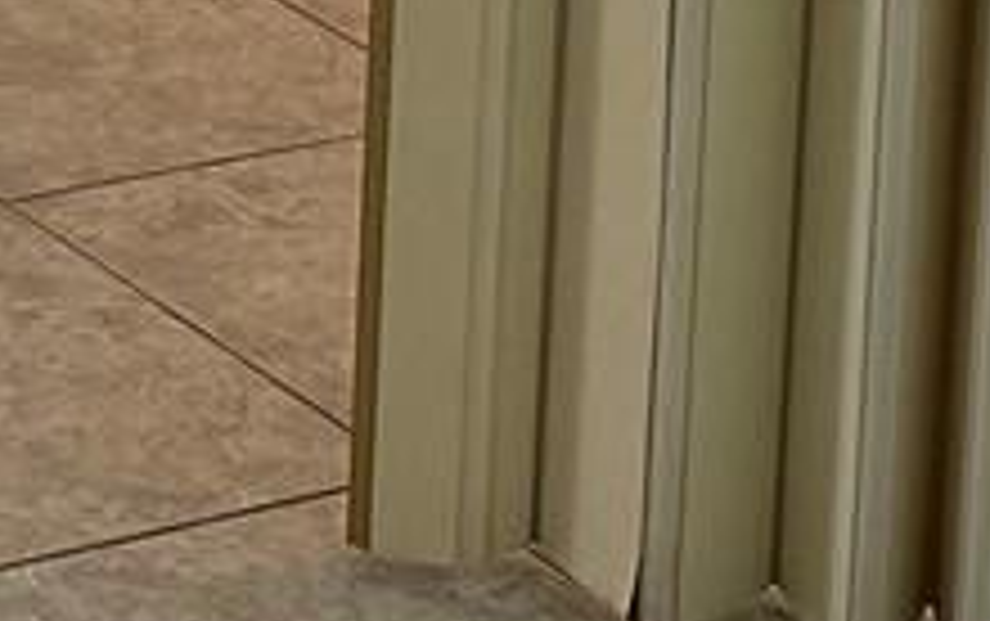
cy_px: -1503
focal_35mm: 185
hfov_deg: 10.3
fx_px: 4997
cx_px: -1048
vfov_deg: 6.3
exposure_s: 1/120
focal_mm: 6.86
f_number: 1.78
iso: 160
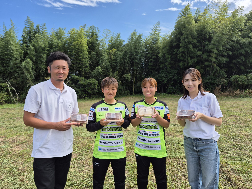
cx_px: 126
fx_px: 167
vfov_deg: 58.9
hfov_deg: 73.9
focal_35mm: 23
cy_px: 94
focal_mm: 5.4
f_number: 1.8
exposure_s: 1/1040
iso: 25
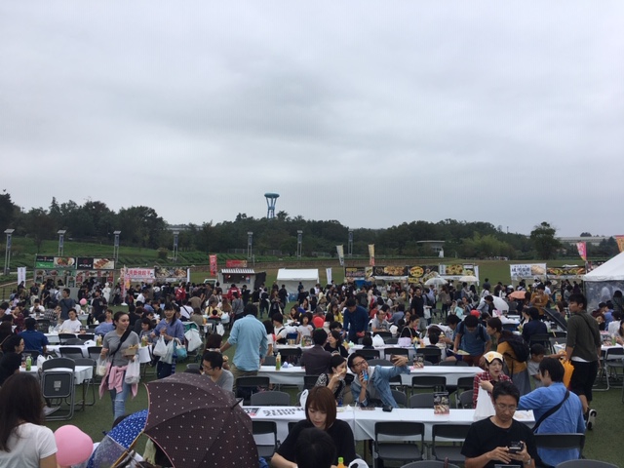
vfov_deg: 48.2
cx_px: 312
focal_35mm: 29
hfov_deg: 61.7
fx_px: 523
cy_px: 234
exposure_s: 1/663
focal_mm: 4.15
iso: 25
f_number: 2.2
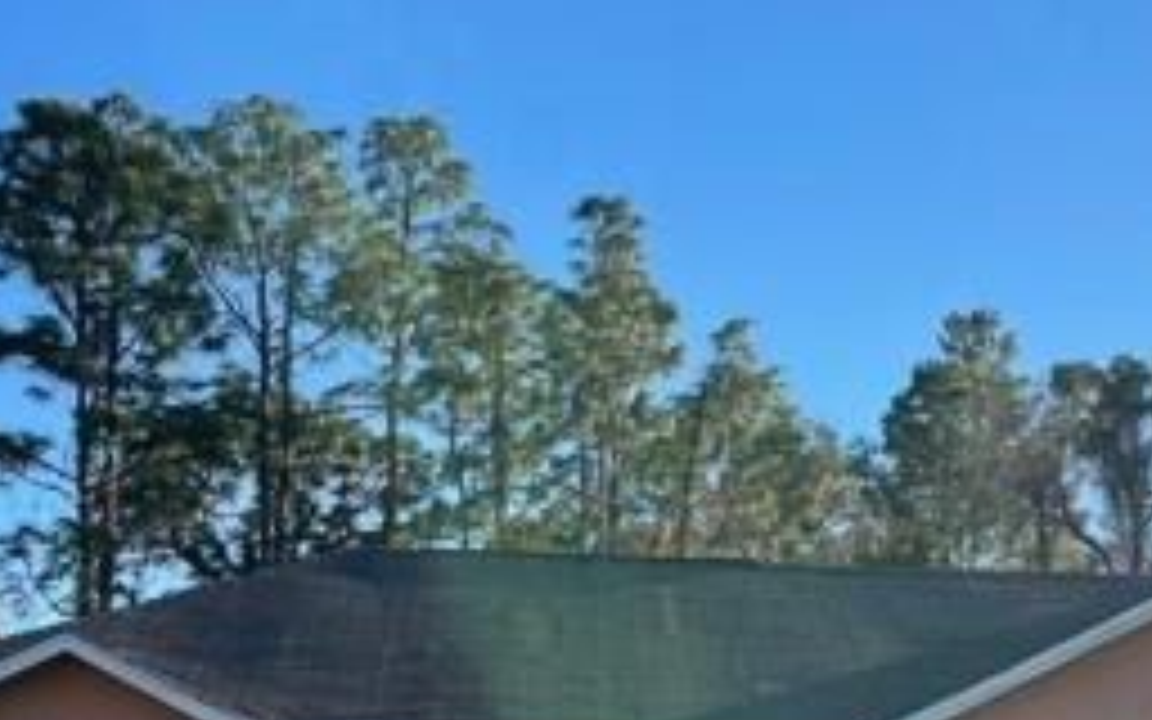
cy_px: 922
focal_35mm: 69
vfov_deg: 17.7
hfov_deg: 29.4
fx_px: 2166
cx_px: 850
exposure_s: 1/2336
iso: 32
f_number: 1.6
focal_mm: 5.1
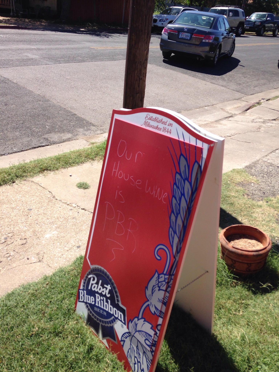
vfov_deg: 55.4
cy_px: 186
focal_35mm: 33
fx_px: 355
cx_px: 140
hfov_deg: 42.9
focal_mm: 4.12
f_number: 2.4
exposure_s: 1/1153
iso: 50
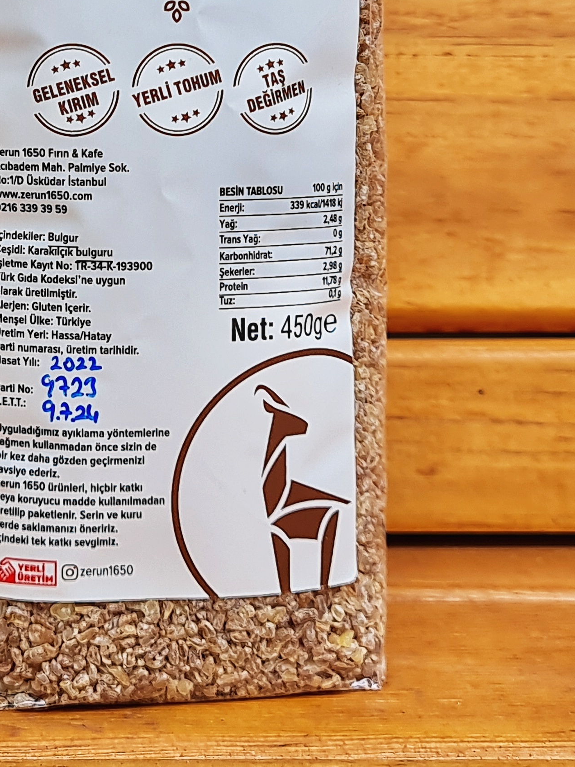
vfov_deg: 31.7
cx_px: 121
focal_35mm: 59
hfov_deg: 24.4
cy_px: 140
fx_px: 1307
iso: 50
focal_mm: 7
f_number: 1.8
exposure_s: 1/158
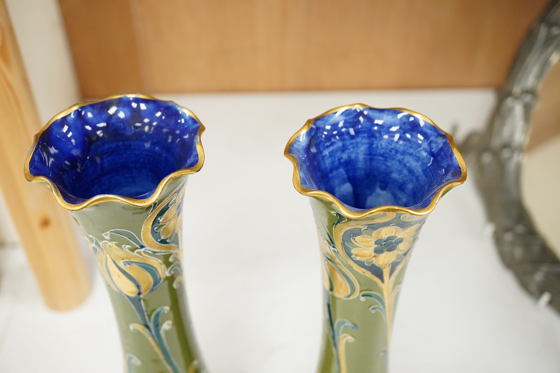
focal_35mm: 45
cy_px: 186
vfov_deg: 29.9
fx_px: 700
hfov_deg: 43.6
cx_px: 280
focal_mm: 30
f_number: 7.1
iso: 3200
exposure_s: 1/200
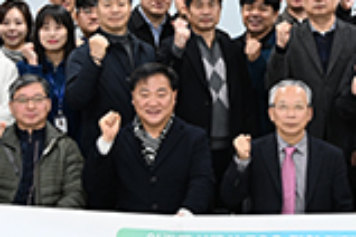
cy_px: 8
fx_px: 1196
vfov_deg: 11.2
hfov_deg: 16.7
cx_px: 311
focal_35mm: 121
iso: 200
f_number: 4
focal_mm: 32
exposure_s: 1/30
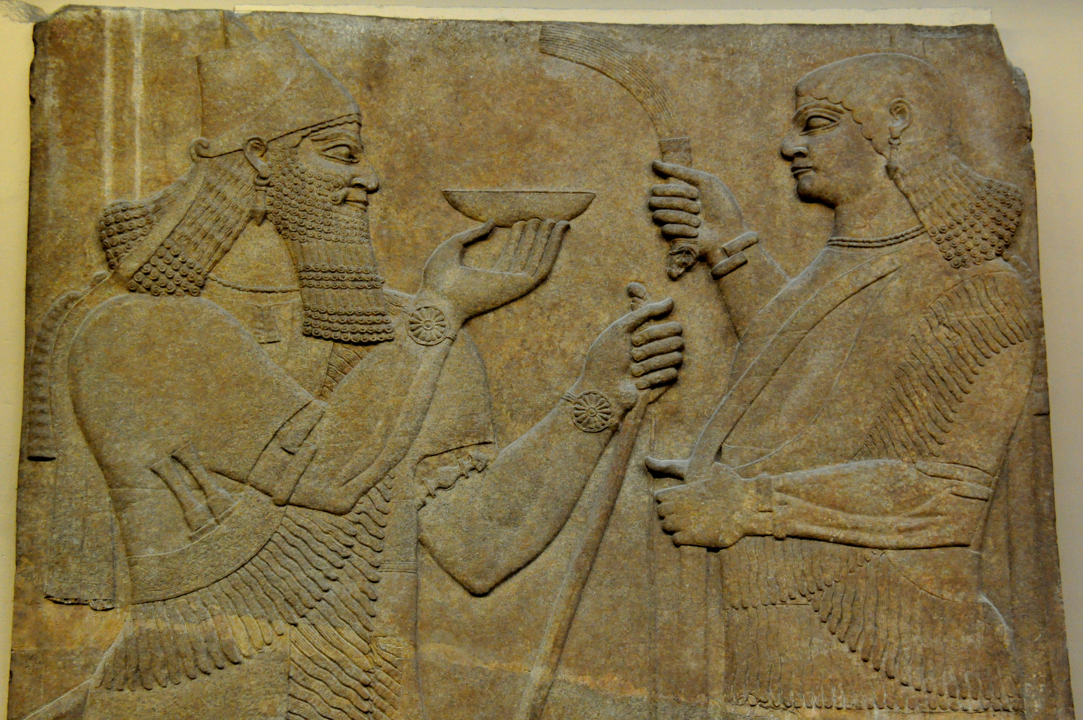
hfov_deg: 35.1
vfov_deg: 23.7
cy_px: 360
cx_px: 542
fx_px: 1713
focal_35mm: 57
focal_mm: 38
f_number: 4.8
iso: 2500
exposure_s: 1/50
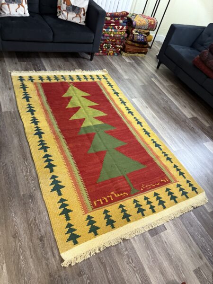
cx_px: 106
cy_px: 142
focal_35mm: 24
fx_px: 197
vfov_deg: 71.6
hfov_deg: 56.8
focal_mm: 6.76
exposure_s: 1/60
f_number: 1.78
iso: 800
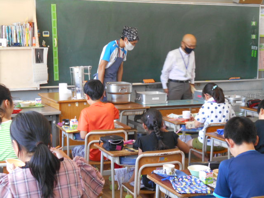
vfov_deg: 22.3
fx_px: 503
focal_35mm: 66
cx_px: 132
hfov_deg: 29.4
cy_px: 99
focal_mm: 11.6
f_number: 5.3
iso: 220
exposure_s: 1/30
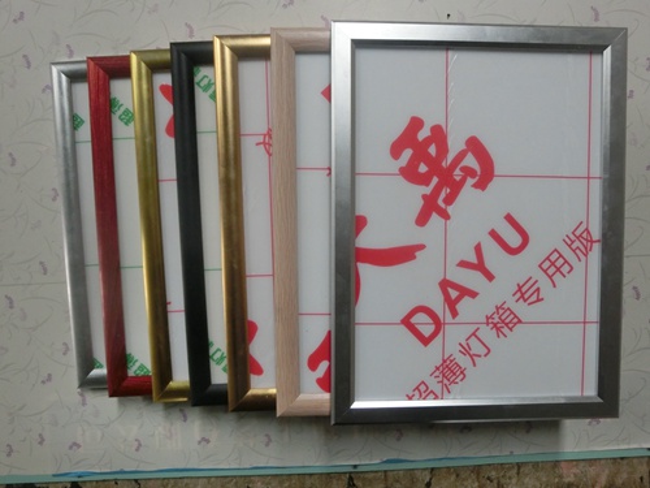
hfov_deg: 63.4
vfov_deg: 49.7
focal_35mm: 28
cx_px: 325
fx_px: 526
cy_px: 244
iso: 400
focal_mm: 4.87
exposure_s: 1/100
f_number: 3.3
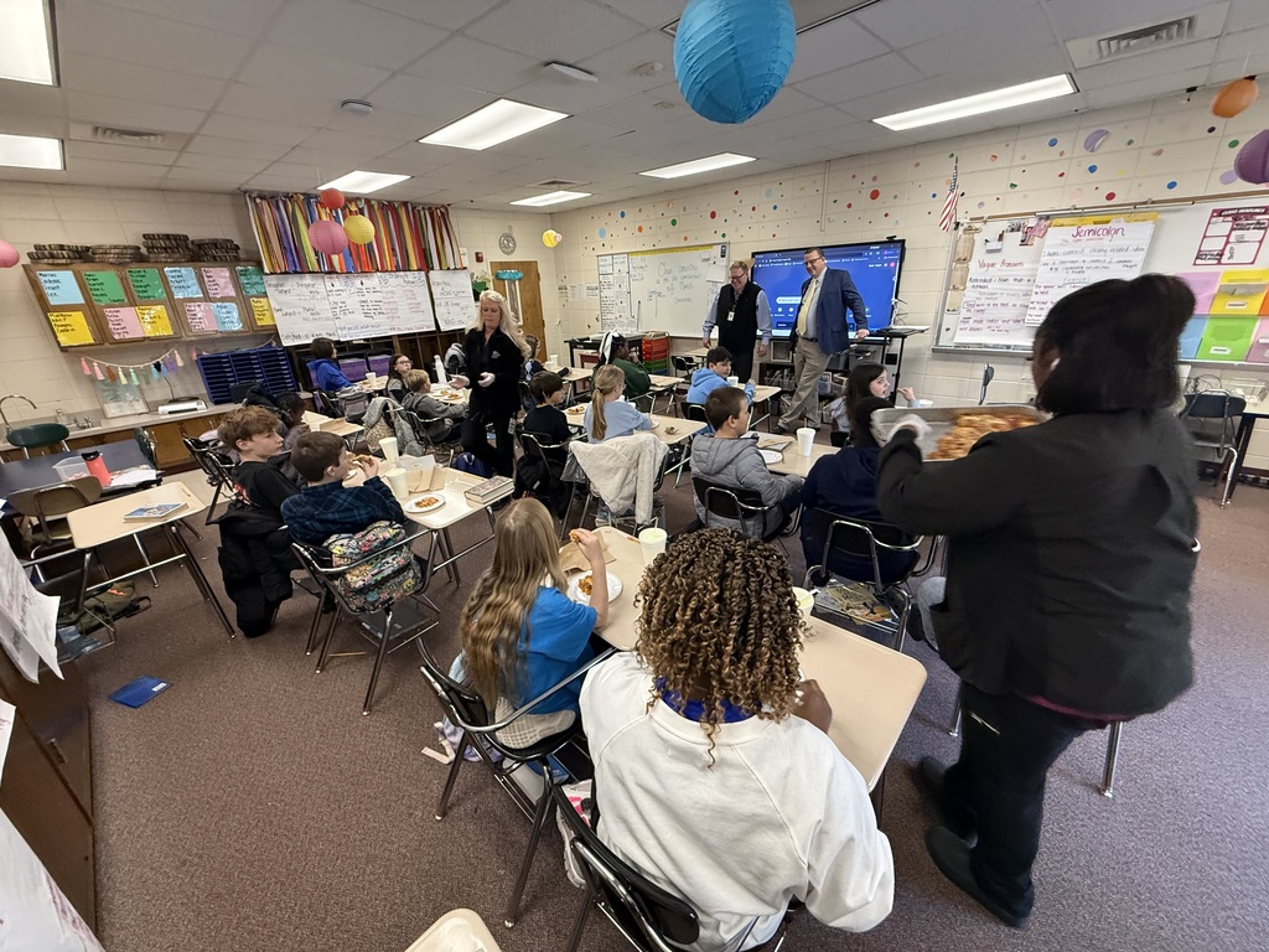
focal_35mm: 14
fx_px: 513
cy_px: 476
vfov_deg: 85.7
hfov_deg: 102.1
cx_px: 634
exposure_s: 1/60
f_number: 2.2
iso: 500
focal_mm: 2.22
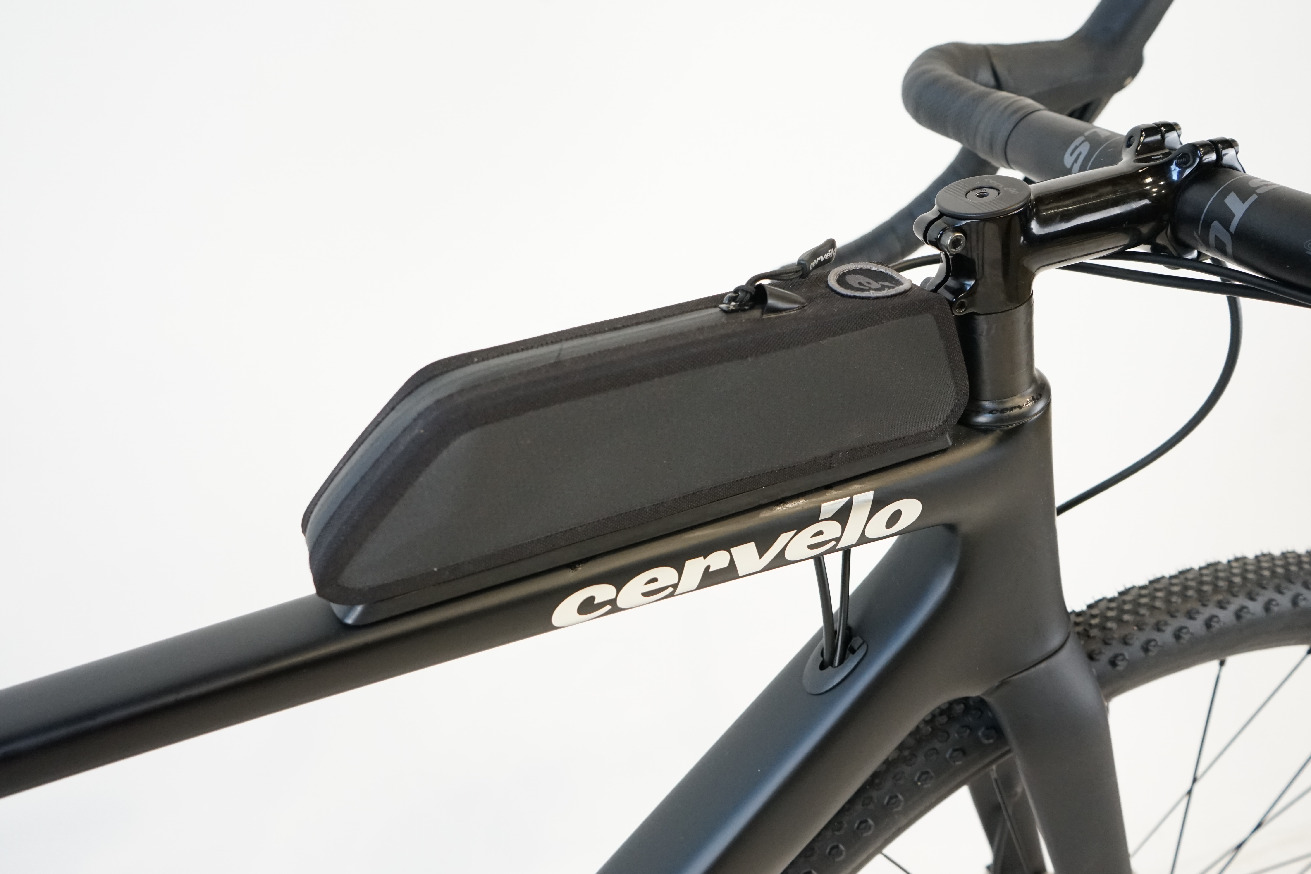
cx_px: 634
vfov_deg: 45.0
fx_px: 1056
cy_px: 444
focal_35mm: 29
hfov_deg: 63.6
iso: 2500
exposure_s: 1/200
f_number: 5.6
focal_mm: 28
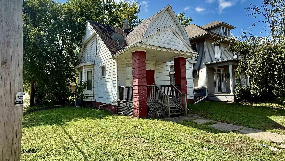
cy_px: 64
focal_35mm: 16
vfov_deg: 66.4
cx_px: 137
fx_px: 121
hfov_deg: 99.3
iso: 50
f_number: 2.2
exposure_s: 1/985
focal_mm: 2.22
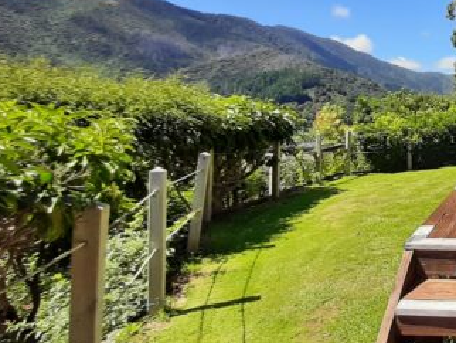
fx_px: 409
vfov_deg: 45.4
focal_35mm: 31
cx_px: 483
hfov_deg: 46.0
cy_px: 146
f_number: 2.2
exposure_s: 1/905
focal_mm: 1.42
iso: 40
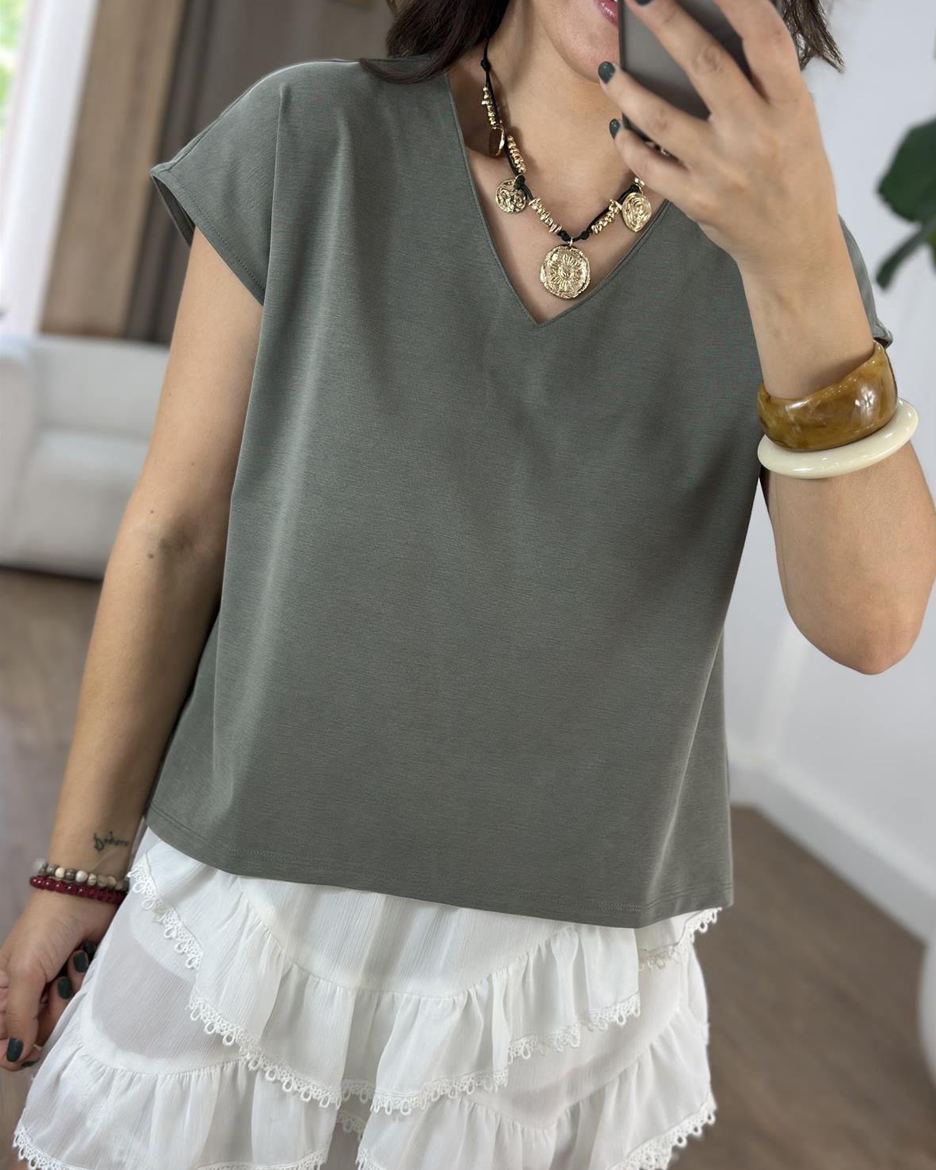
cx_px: 477
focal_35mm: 51
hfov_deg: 29.7
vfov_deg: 36.7
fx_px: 1766
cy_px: 582
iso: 64
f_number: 1.78
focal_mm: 6.86
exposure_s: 1/100
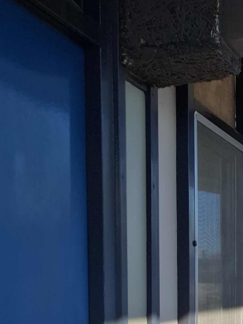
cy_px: 353
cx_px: 393
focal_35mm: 82
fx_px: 768
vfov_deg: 22.5
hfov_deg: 16.1
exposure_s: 1/1383
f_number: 1.8
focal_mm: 5.54
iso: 50
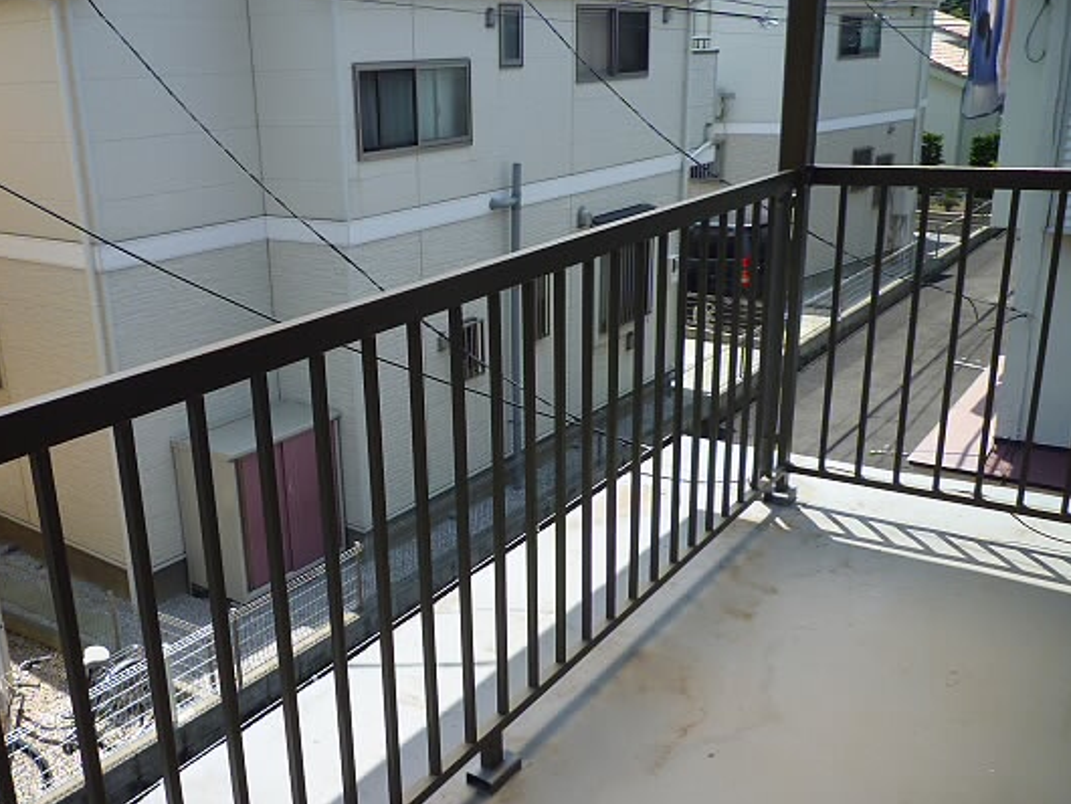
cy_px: 433
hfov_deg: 54.6
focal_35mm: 33
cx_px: 392
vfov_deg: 42.9
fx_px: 1021
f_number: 3.2
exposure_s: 1/500
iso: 80
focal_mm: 4.4
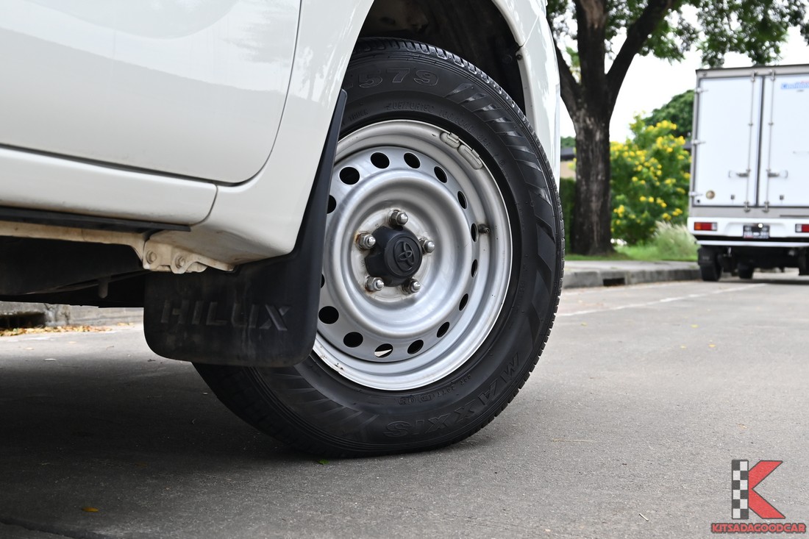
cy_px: 270
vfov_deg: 30.5
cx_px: 404
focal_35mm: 44
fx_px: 989
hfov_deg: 44.5
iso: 560
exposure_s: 1/350
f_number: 5.6
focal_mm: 29.5
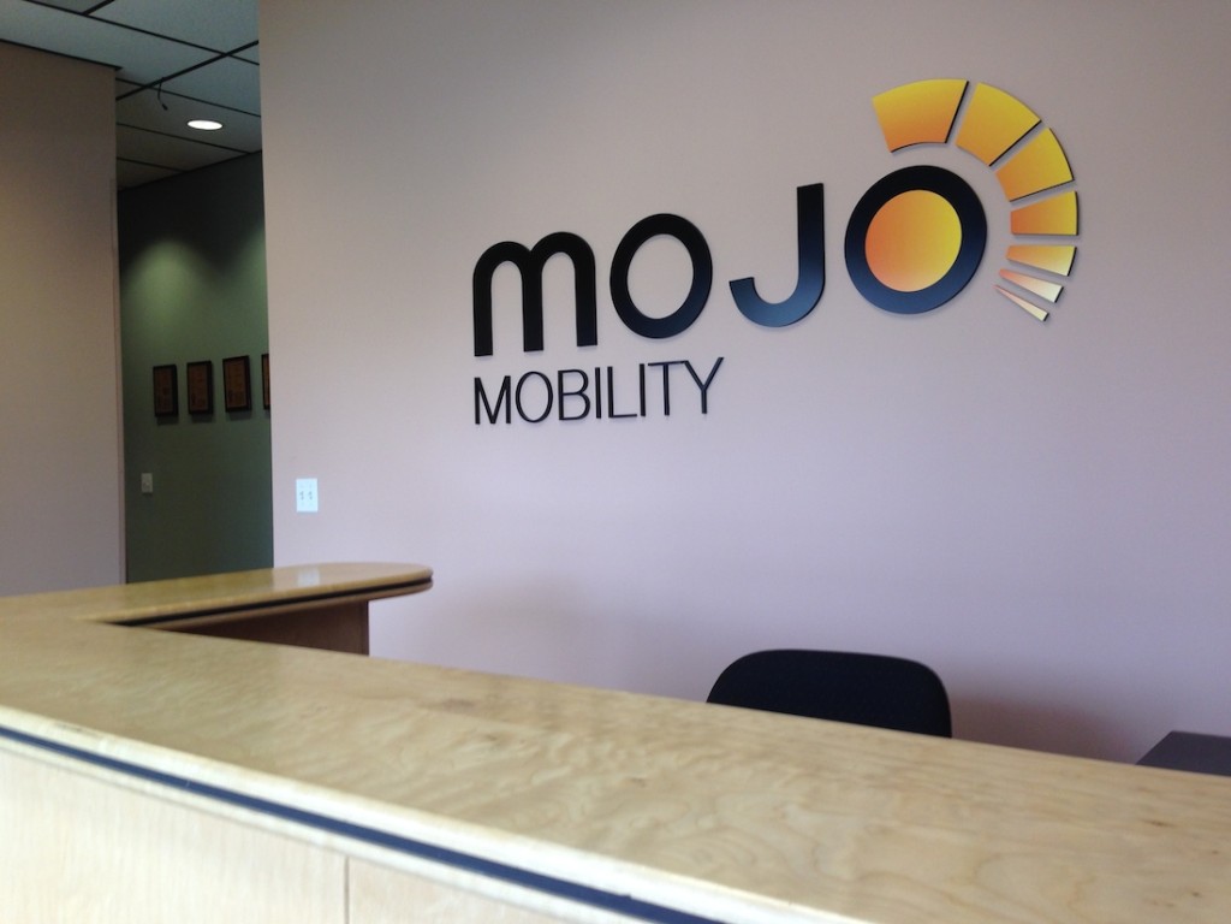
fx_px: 1174
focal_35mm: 33
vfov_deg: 42.9
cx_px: 616
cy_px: 462
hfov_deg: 55.4
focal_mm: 4.12
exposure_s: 1/40
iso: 50
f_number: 2.4
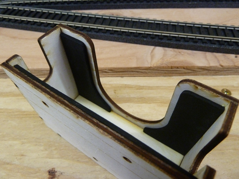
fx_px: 173
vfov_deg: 54.9
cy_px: 90
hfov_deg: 69.4
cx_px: 120
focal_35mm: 25
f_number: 3.3
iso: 400
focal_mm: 4.1
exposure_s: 1/25
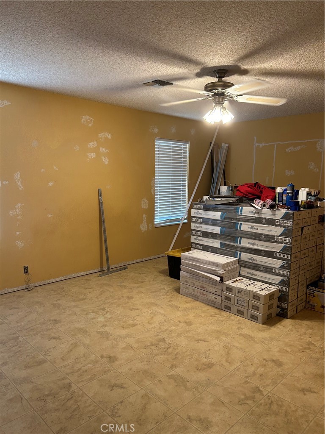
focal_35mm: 26
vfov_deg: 67.3
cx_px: 162
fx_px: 325
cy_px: 217
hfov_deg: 53.1
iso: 125
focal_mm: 5.7
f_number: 1.5
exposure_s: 1/60
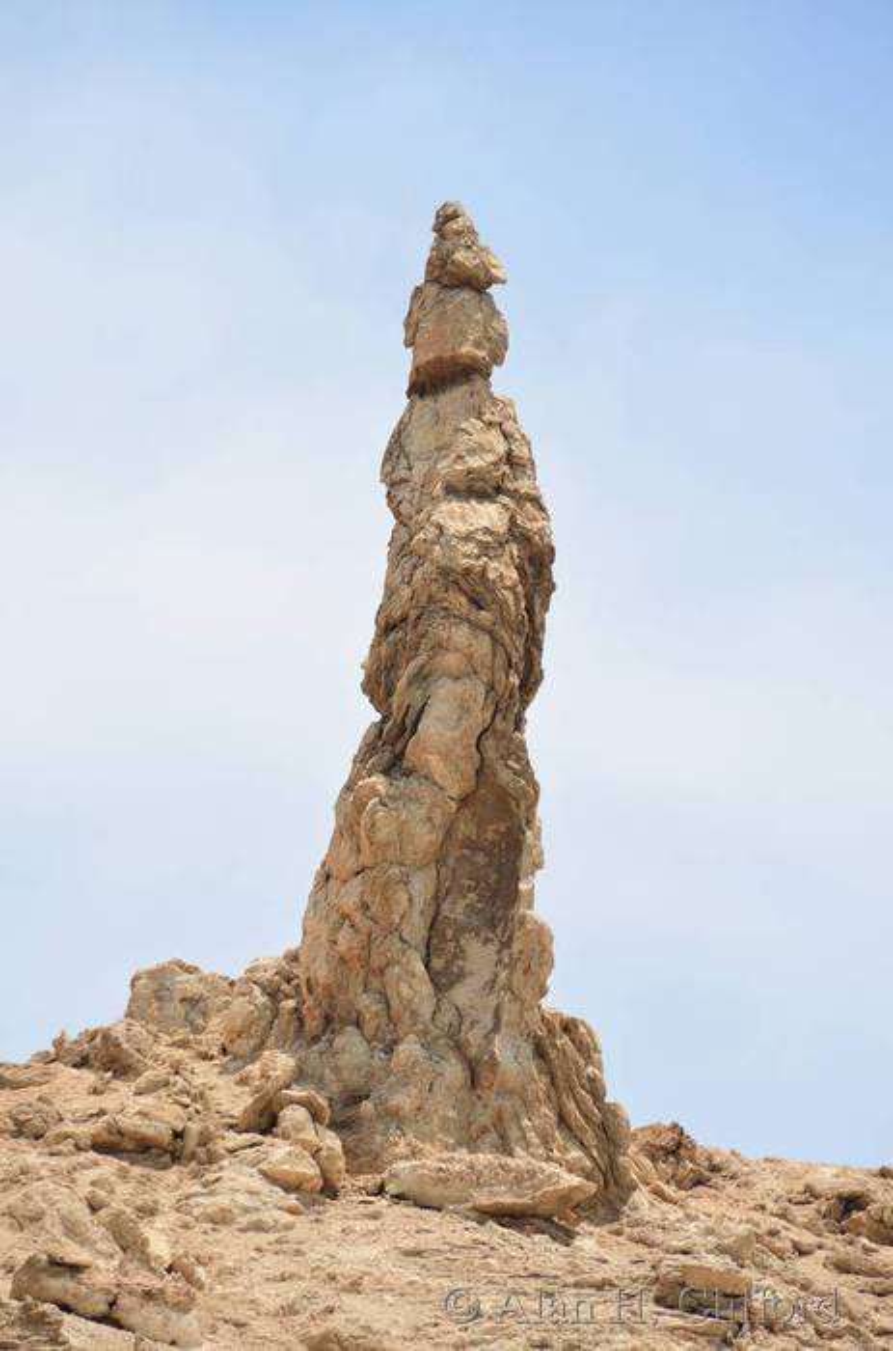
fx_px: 11223
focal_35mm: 300
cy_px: 676
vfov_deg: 6.9
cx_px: 446
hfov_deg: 4.6
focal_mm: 200
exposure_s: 1/250
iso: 100
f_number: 7.1
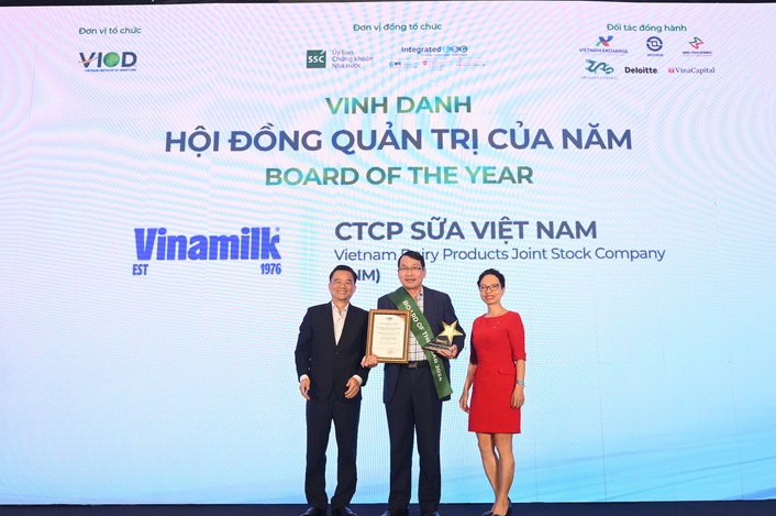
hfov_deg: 55.8
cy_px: 256
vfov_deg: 38.8
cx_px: 413
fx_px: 732
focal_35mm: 34
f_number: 5
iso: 1250
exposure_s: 1/200
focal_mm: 30
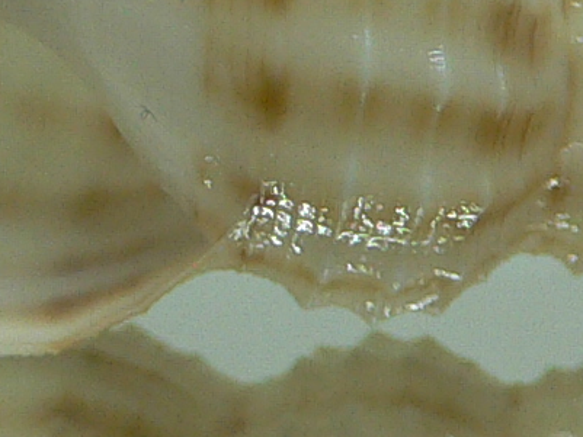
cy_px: 49
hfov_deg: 11.1
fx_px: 2965
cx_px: 31
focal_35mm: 176
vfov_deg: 8.4
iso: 100
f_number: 2.8
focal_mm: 4.6
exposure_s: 1/60
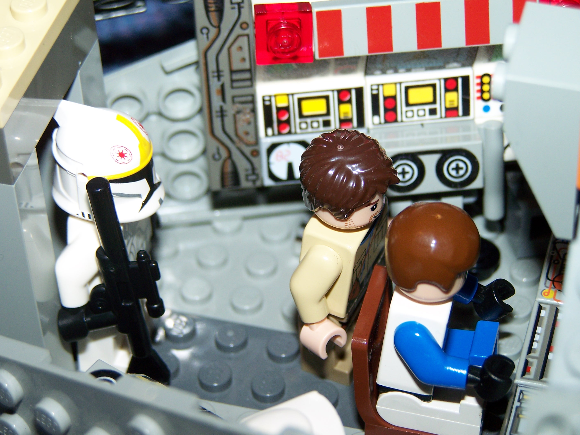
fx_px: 1760
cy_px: 218
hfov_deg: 18.7
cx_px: 290
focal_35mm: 105
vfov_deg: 14.1
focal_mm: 17.5
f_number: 3.2
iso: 80
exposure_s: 1/100
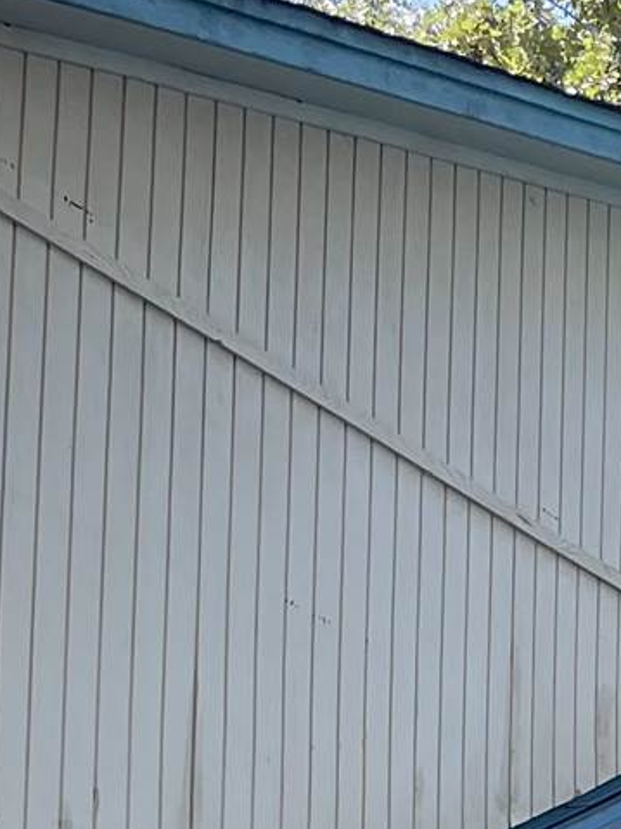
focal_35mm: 125
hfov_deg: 10.3
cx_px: 1484
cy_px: 1404
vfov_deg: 14.3
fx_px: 2991
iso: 32
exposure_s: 1/205
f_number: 1.6
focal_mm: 5.1
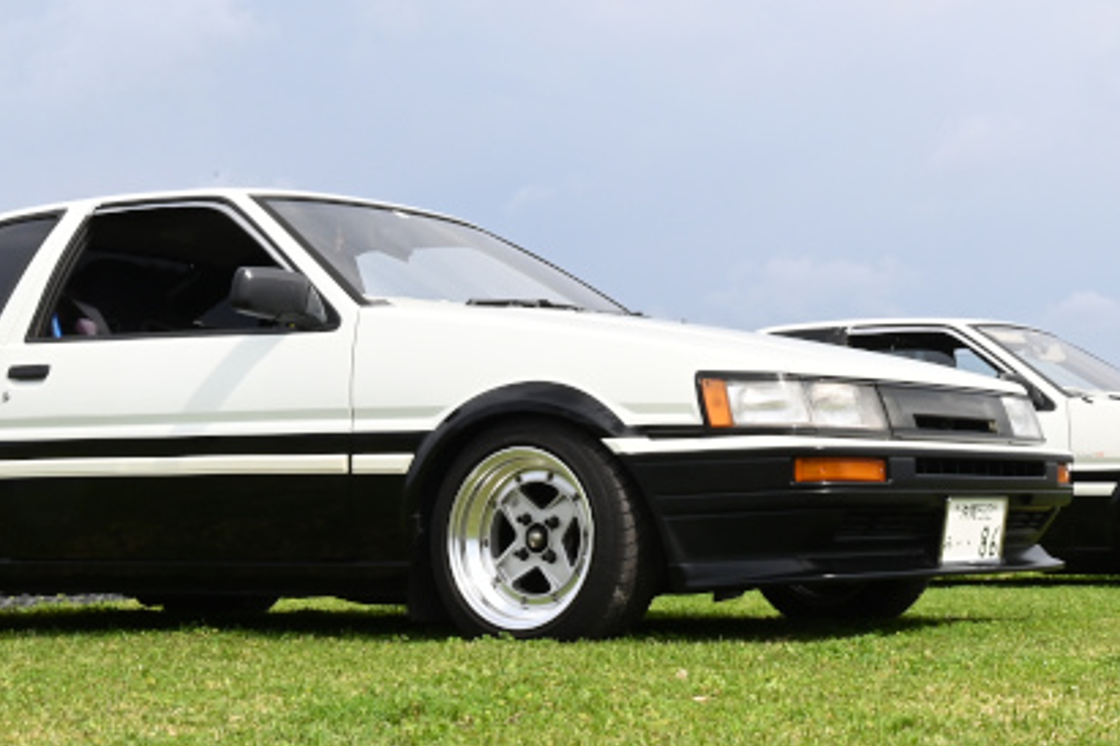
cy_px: 225
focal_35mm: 74
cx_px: 771
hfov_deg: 27.1
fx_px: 2302
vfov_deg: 18.4
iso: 1000
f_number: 29
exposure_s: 1/200
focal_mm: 36
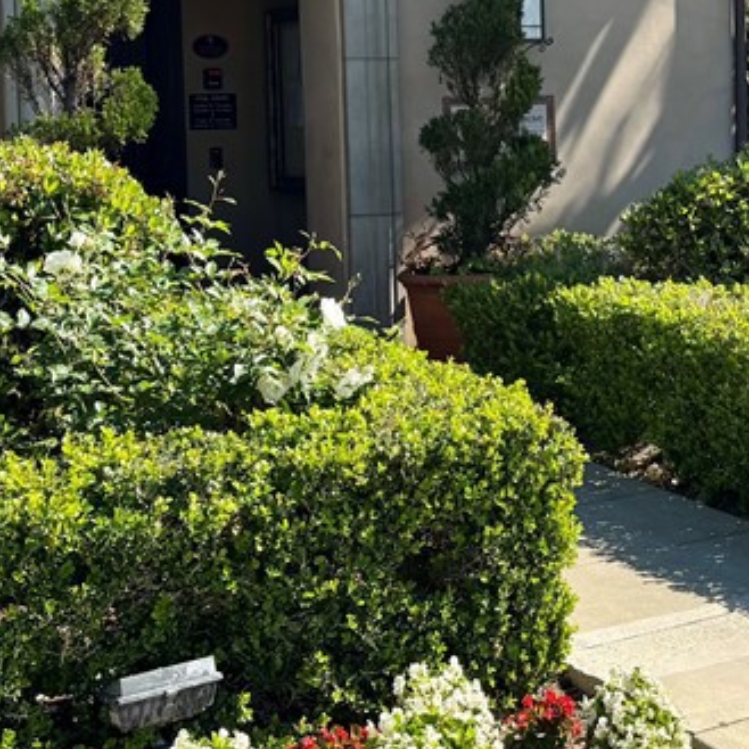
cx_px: 637
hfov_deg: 25.5
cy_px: 159
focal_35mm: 66
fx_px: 1616
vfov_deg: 25.7
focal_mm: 6.76
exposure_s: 1/1980
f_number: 1.78
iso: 80
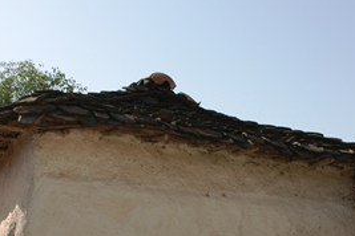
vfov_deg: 17.1
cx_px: 203
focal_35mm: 79
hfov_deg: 25.6
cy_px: 192
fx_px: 779
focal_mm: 22
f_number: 8
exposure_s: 1/500
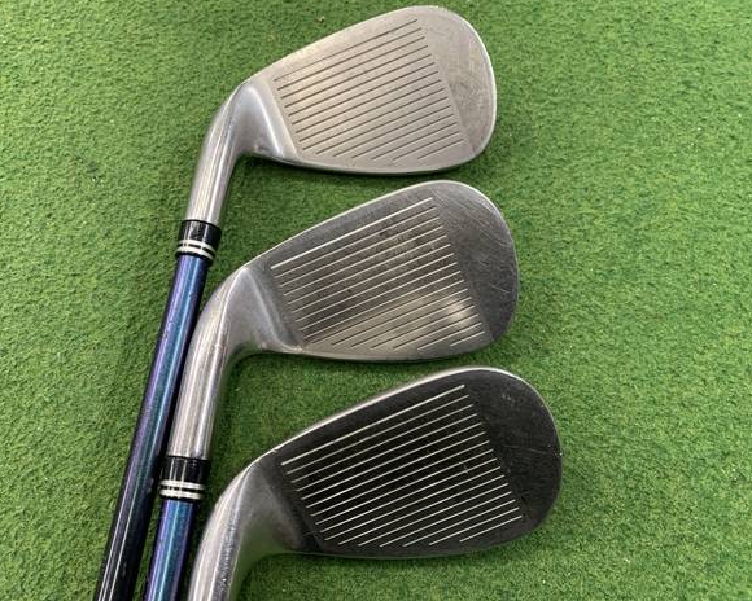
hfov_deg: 62.1
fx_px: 623
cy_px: 291
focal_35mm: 28
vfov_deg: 51.5
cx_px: 345
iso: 200
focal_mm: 4.25
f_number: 1.8
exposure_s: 1/60
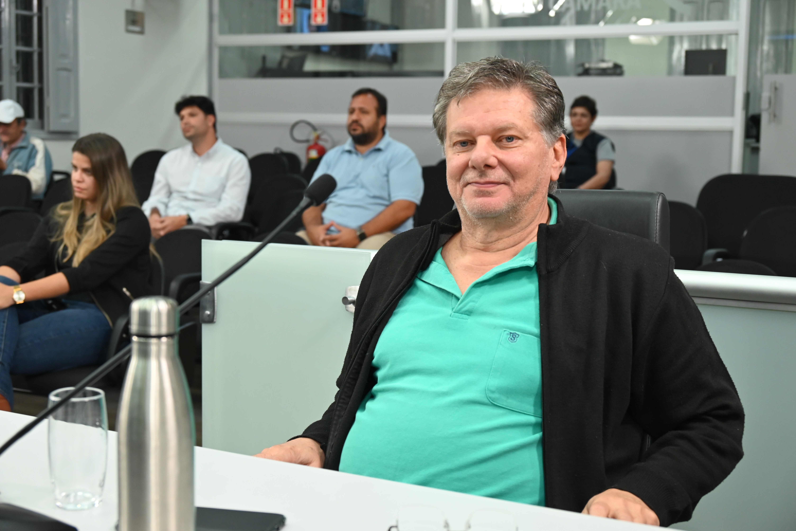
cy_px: 266
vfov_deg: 25.5
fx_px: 1172
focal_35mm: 53
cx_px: 398
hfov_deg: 37.5
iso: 2200
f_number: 5.6
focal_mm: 53
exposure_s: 1/125
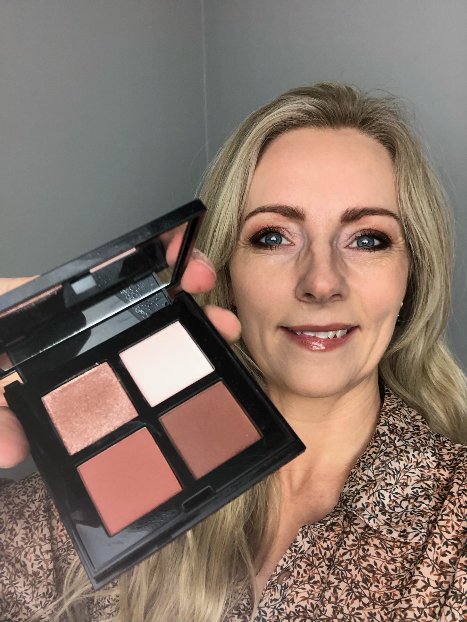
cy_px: 311
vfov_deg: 56.8
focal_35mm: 32
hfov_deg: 44.2
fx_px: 575
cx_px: 234
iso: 80
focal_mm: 2.87
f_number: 2.2
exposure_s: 1/100
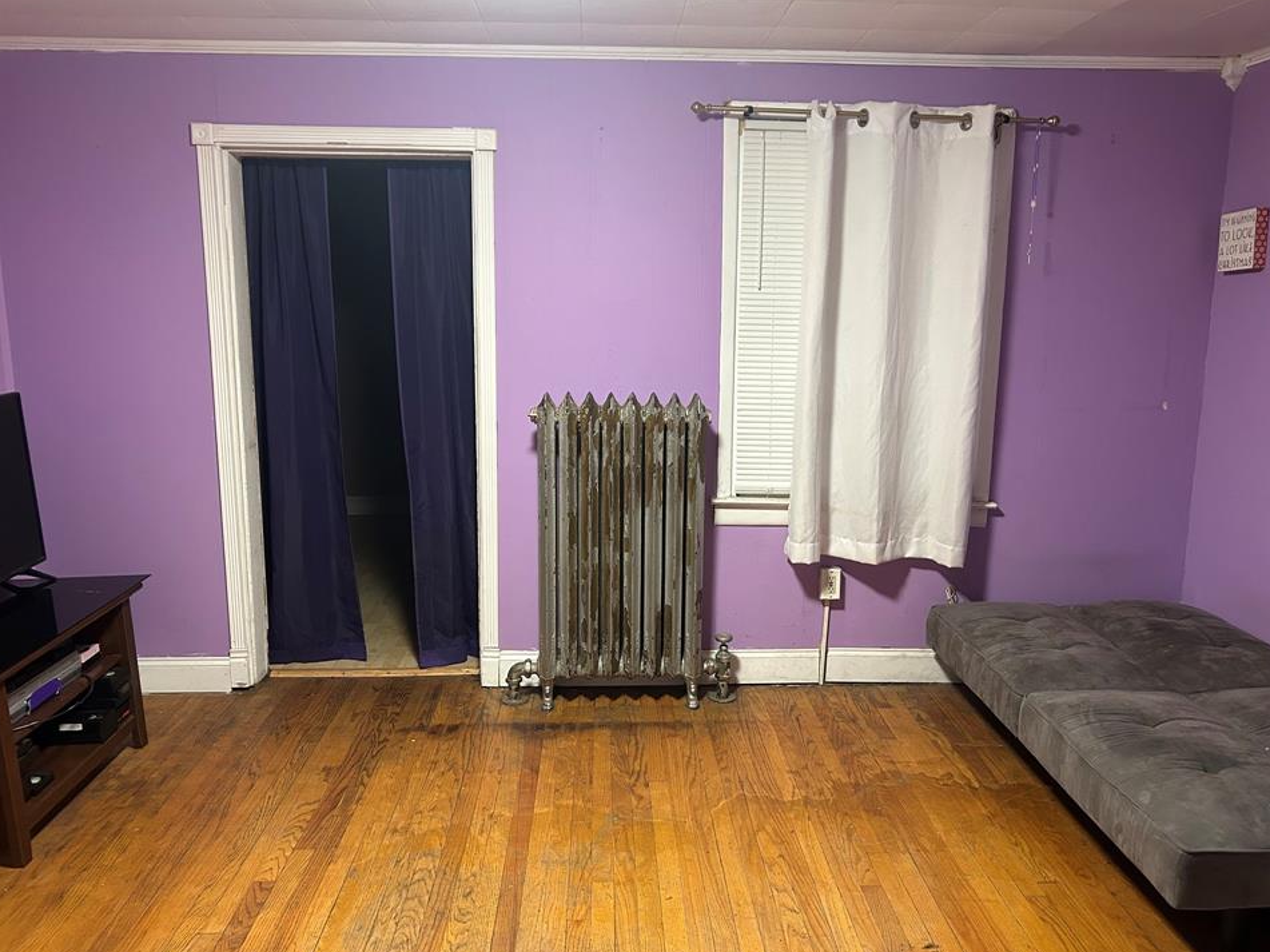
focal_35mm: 28
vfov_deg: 49.7
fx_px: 1027
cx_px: 662
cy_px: 479
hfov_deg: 63.4
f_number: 1.5
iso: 320
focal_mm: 5.7
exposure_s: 1/60
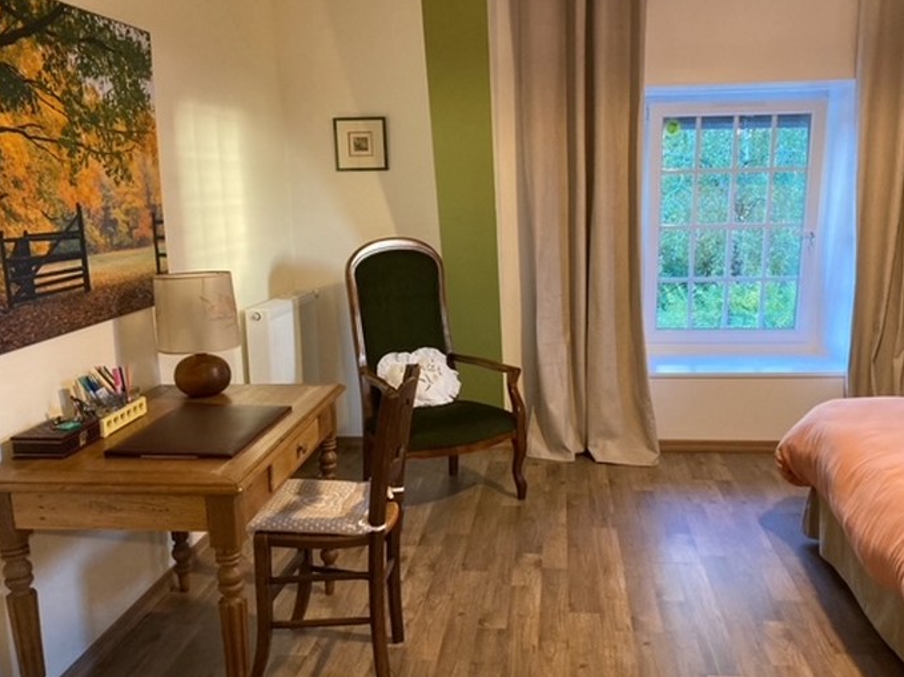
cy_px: 359
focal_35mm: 33
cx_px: 497
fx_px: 862
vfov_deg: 42.9
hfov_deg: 55.3
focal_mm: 3.99
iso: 250
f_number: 1.8
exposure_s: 1/60
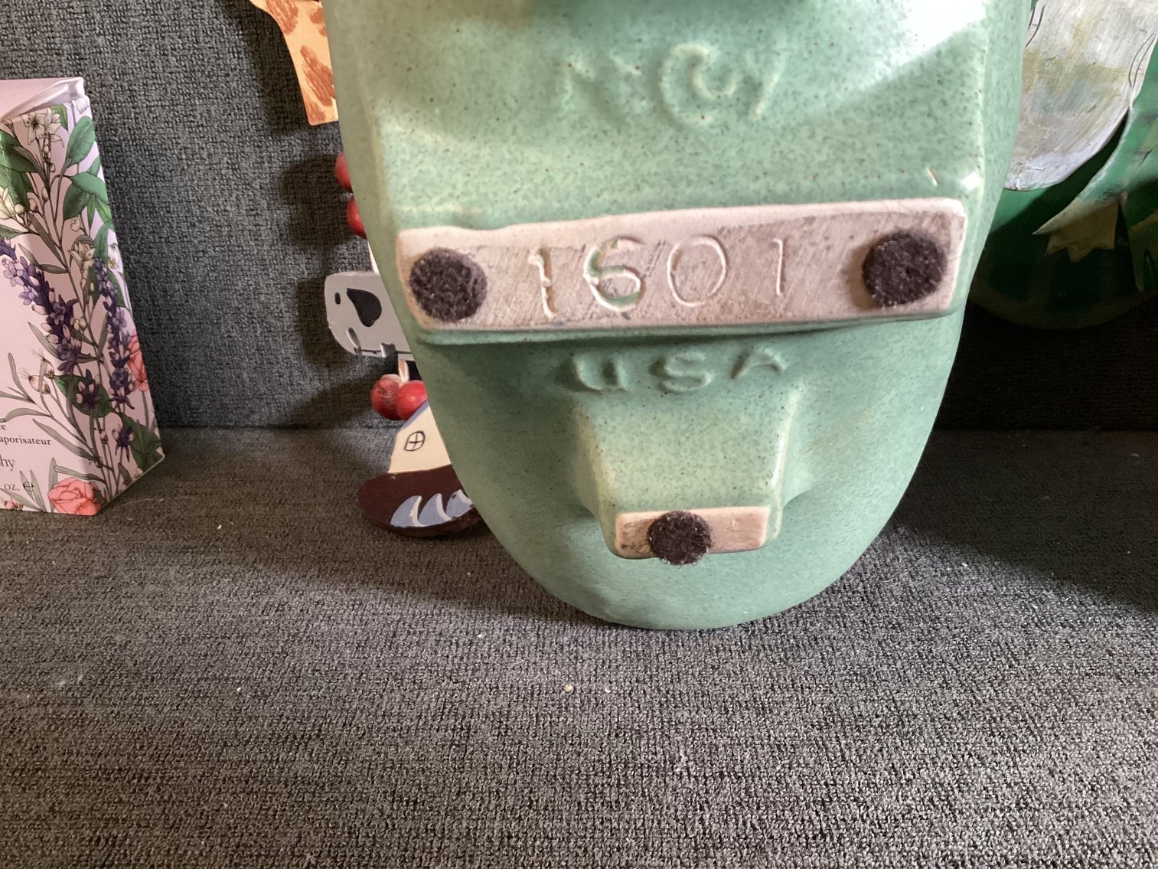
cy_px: 434
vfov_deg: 45.4
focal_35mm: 31
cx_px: 579
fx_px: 1037
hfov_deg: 58.3
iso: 250
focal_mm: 3.3
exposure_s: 1/50
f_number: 2.4
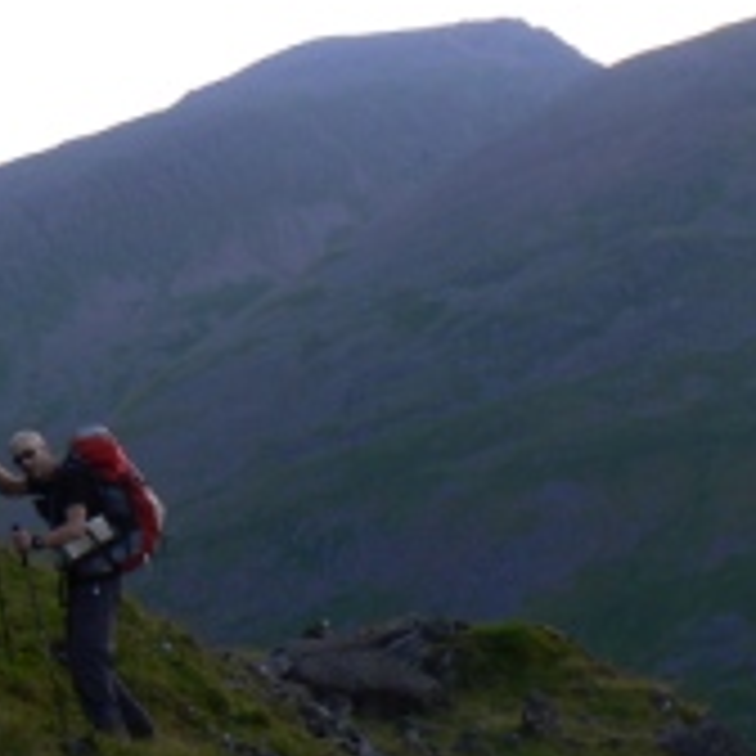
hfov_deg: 20.6
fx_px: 2026
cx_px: 45
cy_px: 374
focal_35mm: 82
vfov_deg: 21.1
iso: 80
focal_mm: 6
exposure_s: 1/125
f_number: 5
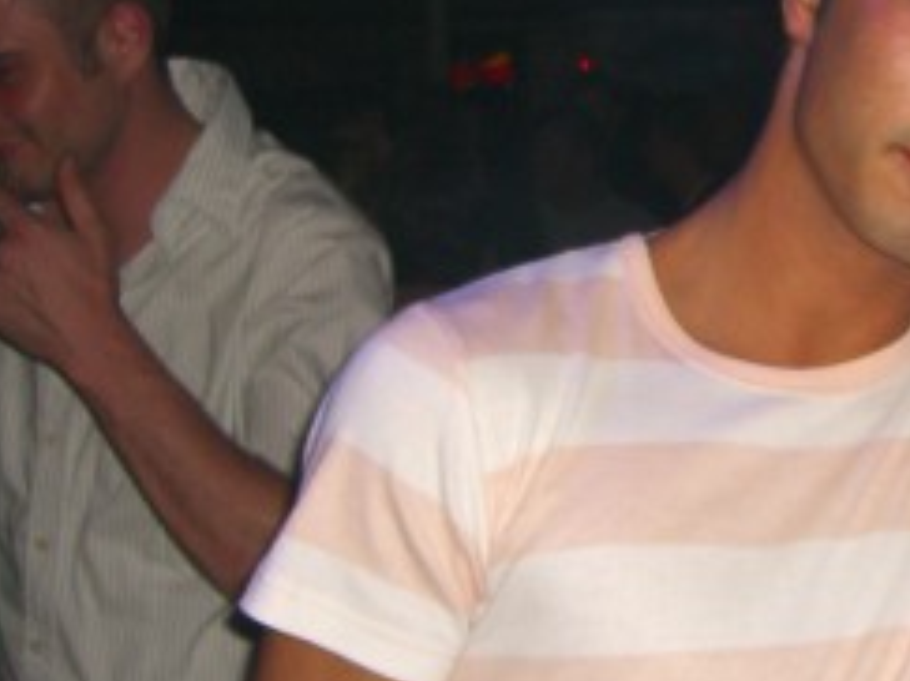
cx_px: 962
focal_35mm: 94
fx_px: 2470
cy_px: 296
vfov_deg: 15.7
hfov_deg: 20.1
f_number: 2.8
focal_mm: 7.9
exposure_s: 1/60
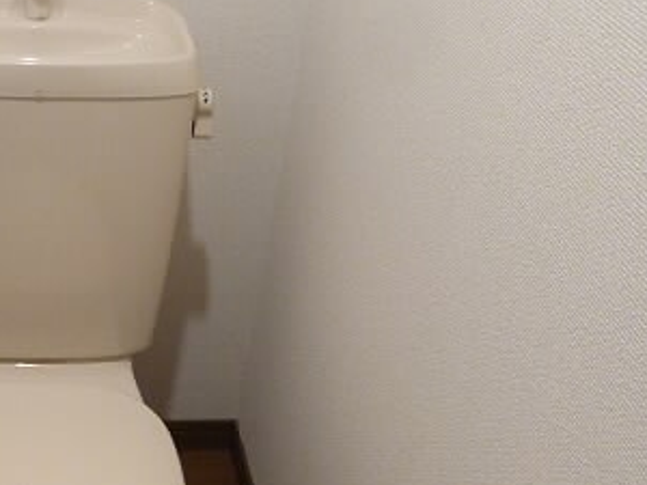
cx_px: 28
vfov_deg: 26.0
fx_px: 1047
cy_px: 324
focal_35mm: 56
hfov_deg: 32.1
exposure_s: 1/50
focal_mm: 4.3
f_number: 3.3
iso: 400
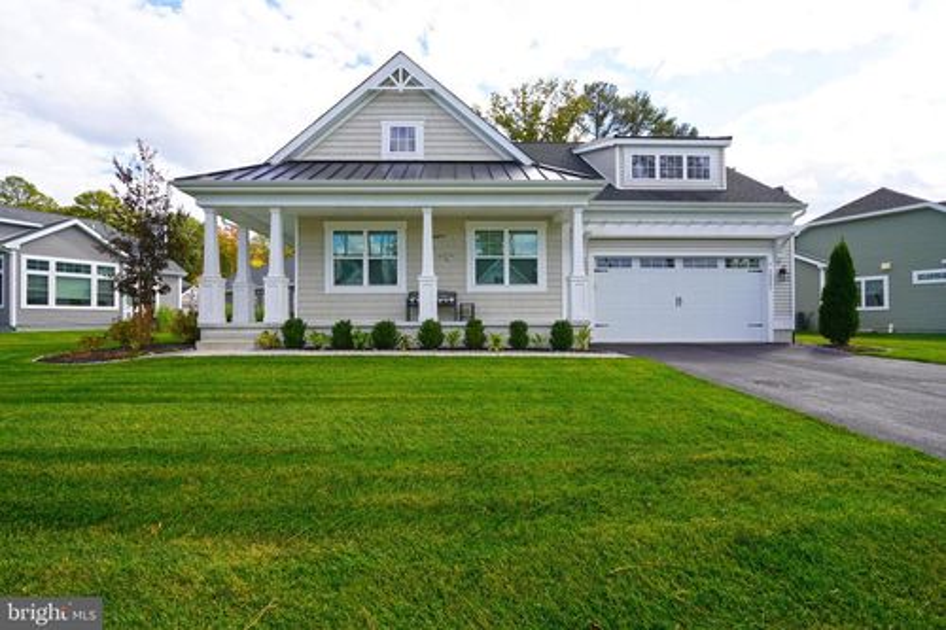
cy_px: 315
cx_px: 473
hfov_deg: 96.8
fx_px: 420
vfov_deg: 73.7
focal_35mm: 16
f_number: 8
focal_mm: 16
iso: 100
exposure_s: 1/125
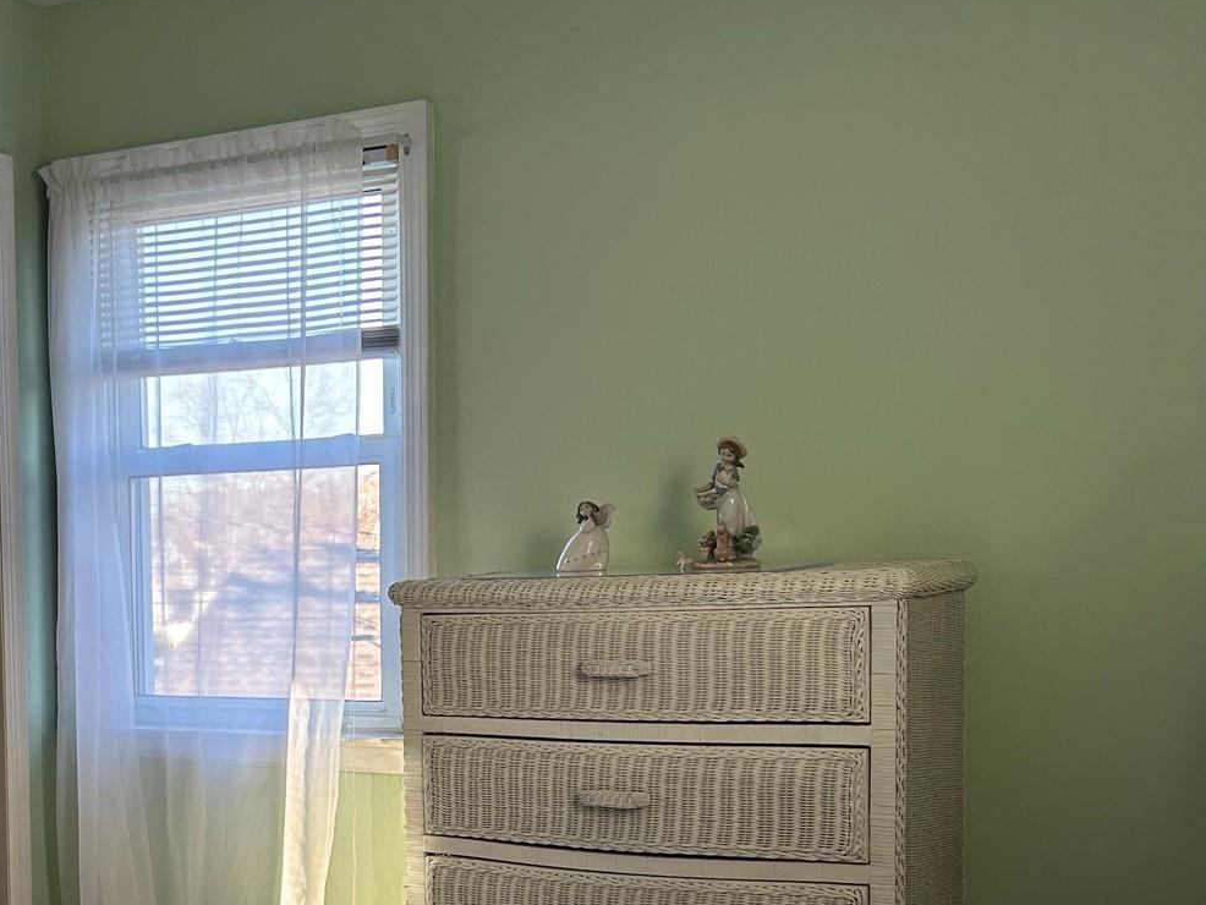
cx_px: 188
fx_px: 1882
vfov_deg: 26.7
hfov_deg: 34.1
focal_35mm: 54
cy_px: 690
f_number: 1.5
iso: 50
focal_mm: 5.7
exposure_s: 1/121
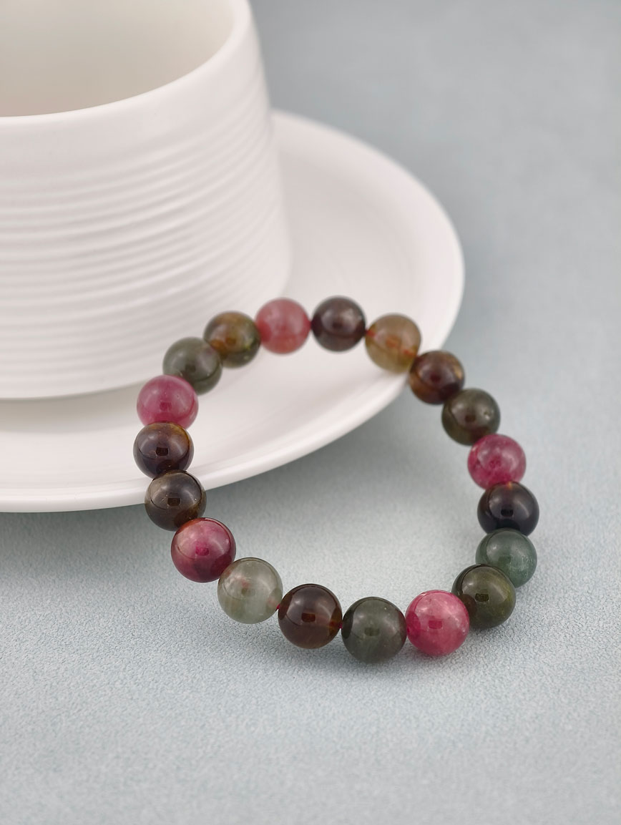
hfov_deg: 17.4
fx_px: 2028
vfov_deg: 23.0
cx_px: 310
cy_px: 412
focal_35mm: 85
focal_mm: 22.48
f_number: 2.67
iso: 125
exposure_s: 1/160
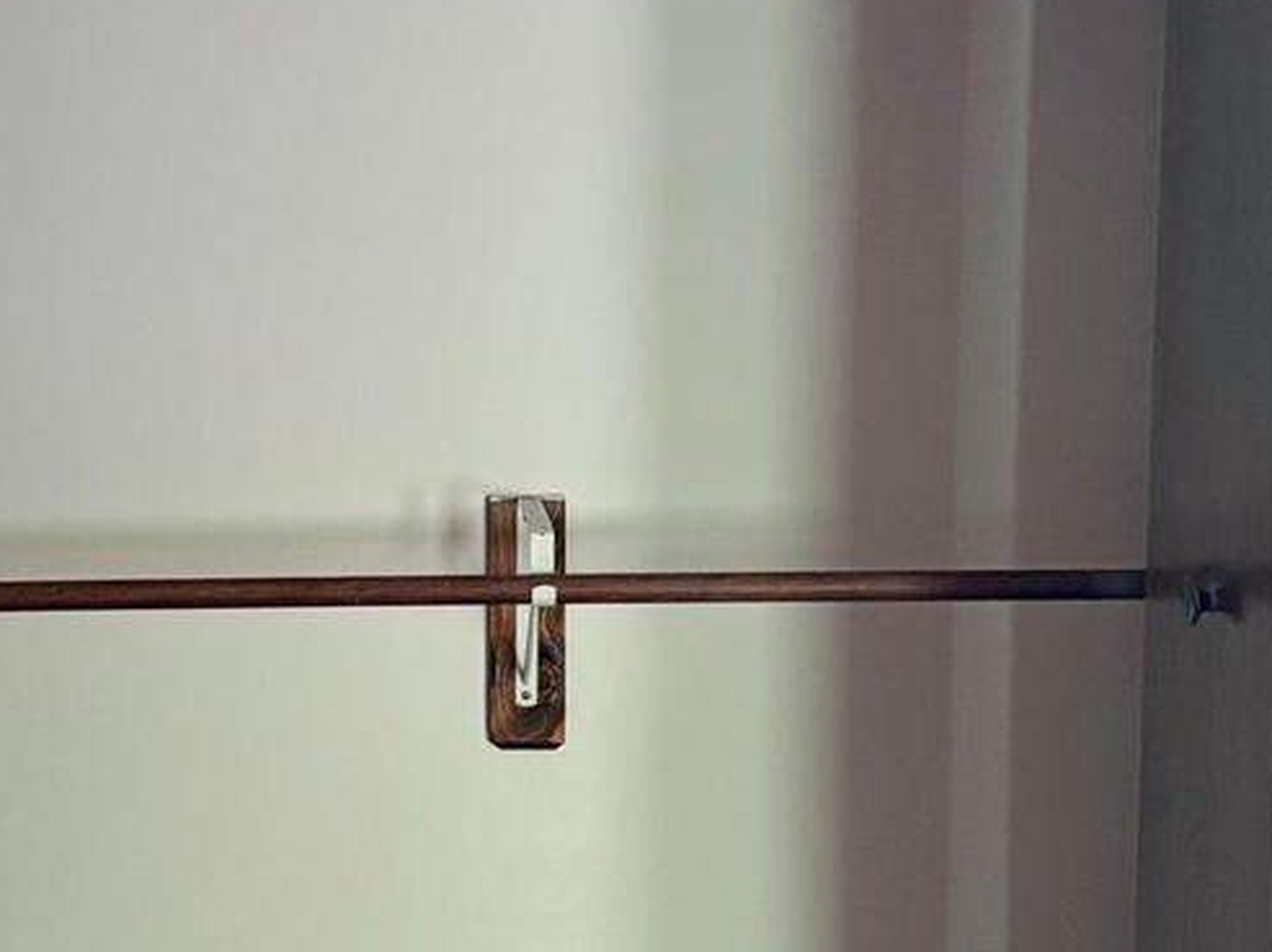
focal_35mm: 76
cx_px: 379
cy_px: 493
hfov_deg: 25.5
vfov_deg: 19.4
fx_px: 2791
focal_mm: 5.96
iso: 400
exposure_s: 1/60
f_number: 1.6
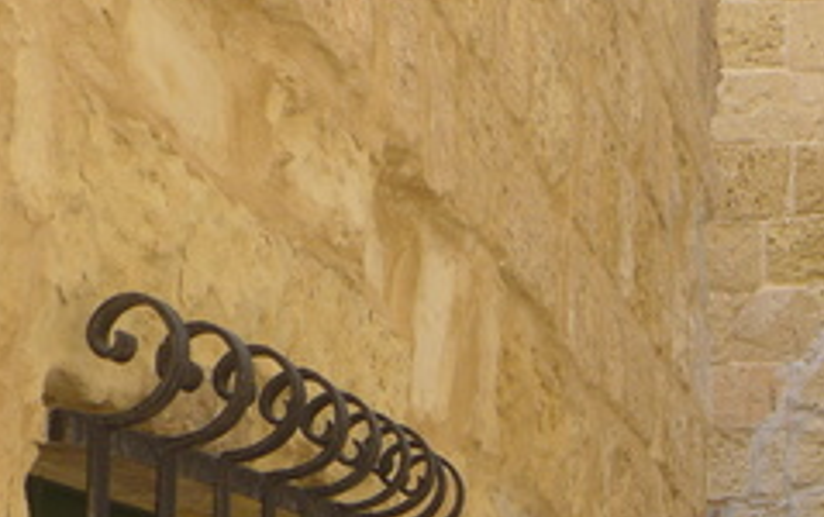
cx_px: 1050
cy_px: 582
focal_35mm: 98
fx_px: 2203
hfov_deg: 19.6
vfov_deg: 13.1
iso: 80
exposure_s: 1/640
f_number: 2.8
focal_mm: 6.3
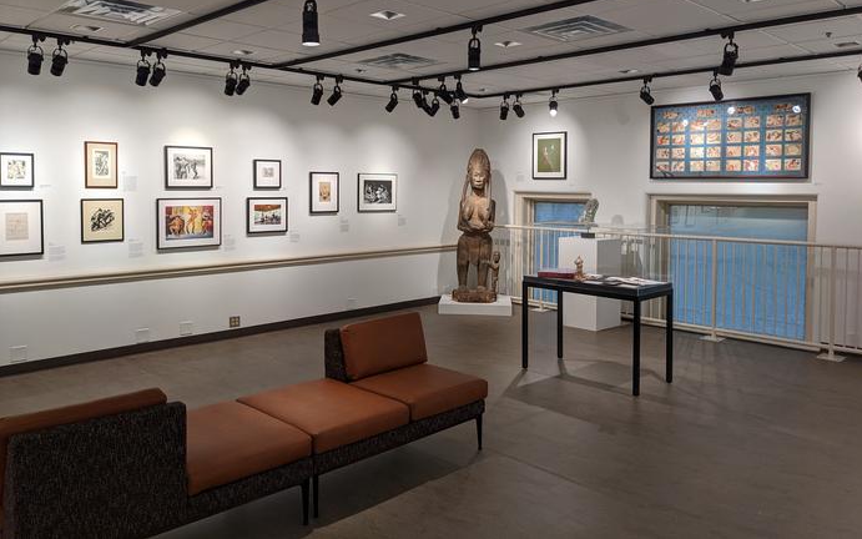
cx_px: 435
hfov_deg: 64.6
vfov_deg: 42.9
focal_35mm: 29
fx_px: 681
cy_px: 213
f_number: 1.73
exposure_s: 1/120
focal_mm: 4.38
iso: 112
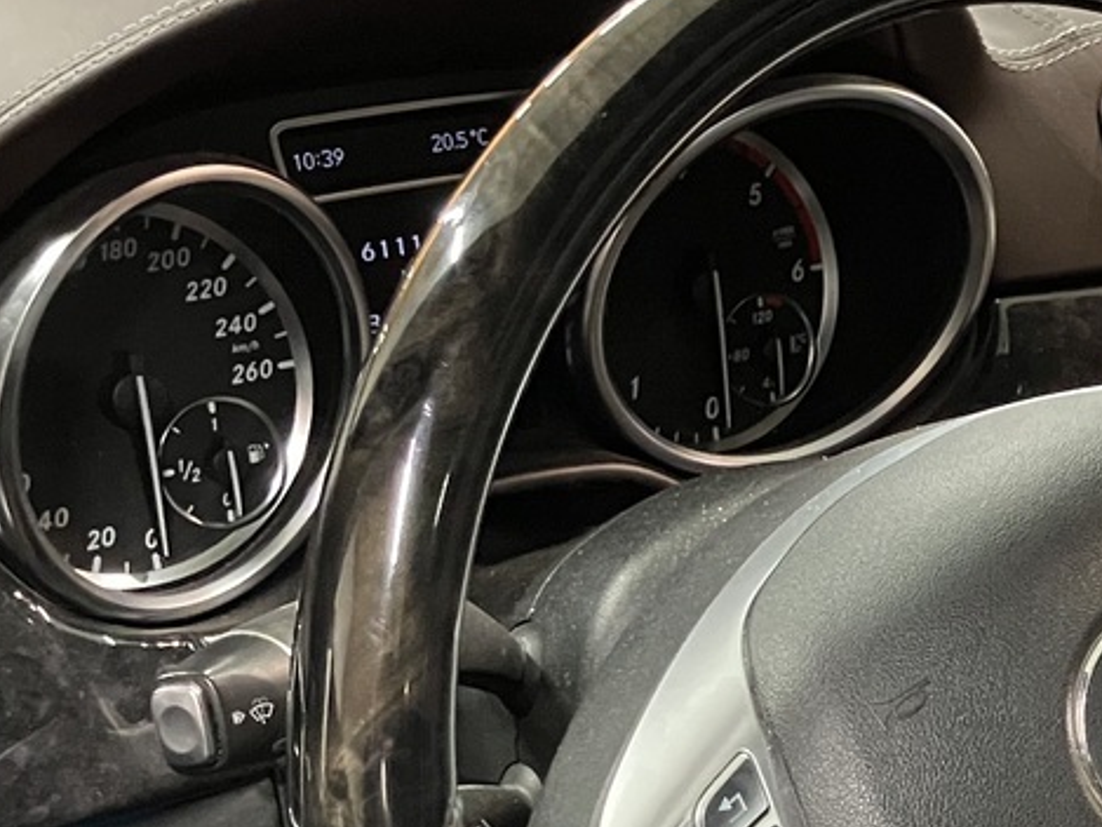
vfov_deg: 17.1
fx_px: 2739
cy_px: 606
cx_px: 1170
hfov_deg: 21.7
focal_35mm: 86
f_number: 1.8
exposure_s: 1/30
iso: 400
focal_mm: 3.99
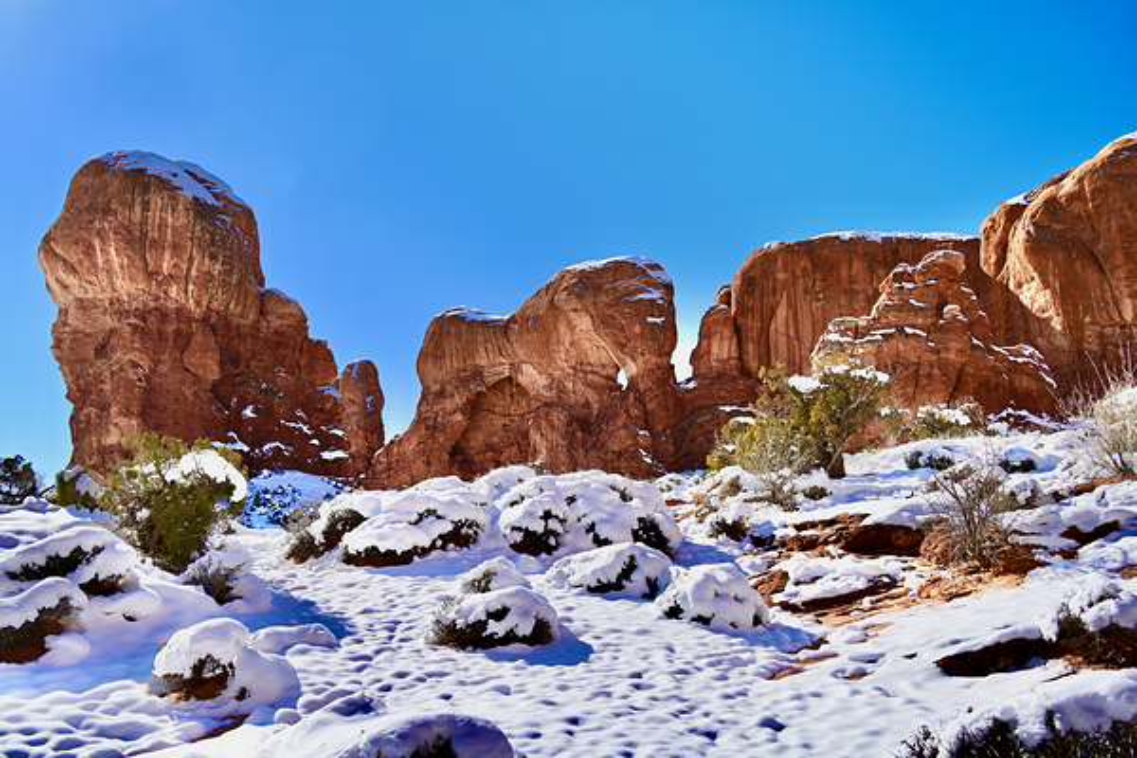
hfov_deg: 62.8
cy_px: 379
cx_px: 568
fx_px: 932
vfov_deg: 44.3
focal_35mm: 30
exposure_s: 1/160
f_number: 6.3
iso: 100
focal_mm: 29.5
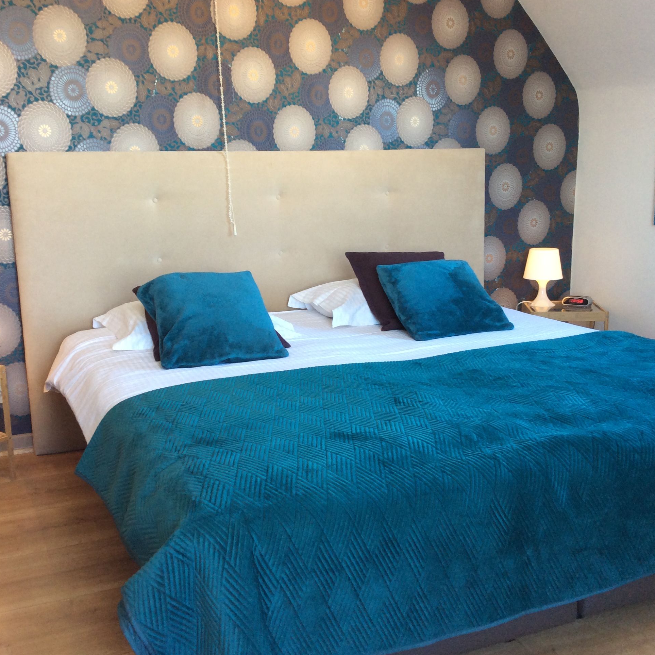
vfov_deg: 43.9
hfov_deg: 43.9
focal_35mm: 38
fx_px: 813
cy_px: 327
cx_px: 322
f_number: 2.4
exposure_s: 1/25
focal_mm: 3.3
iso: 64
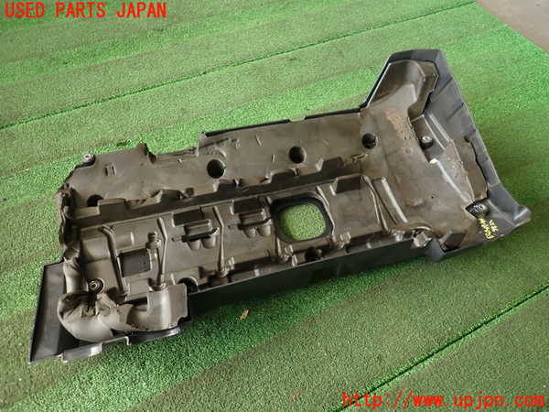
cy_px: 206
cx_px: 274
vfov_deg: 54.9
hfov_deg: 69.4
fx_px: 396
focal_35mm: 25
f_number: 2
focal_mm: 4.5
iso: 200
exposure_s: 1/50
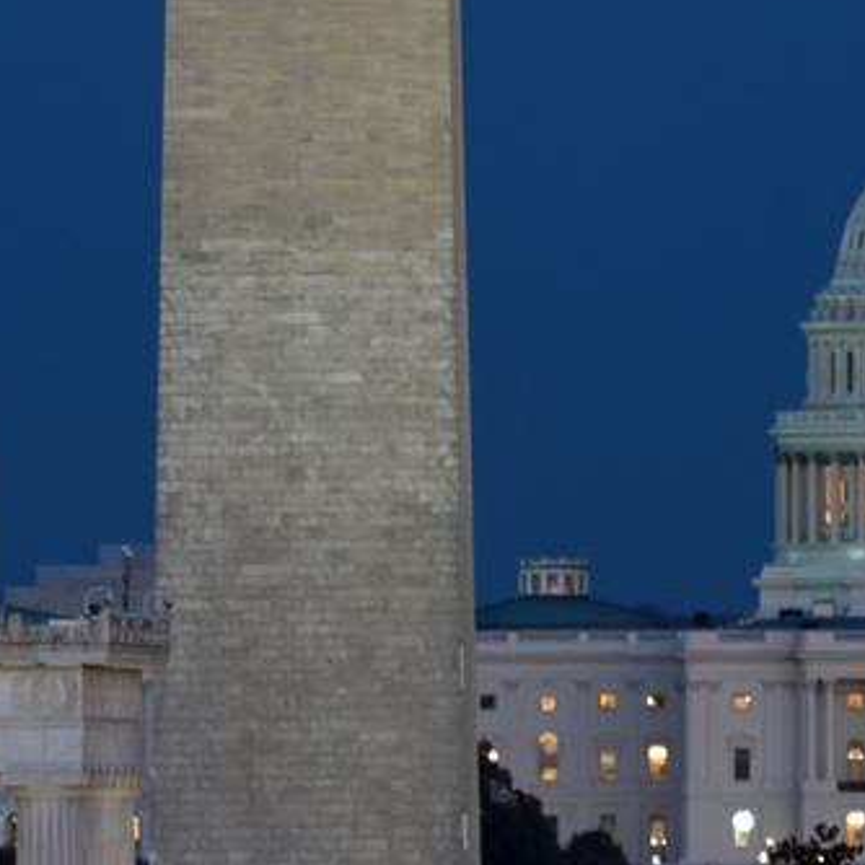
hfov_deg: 0.8
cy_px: 636
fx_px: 59002
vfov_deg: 0.8
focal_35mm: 2087
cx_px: 391
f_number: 16
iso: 64
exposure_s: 6
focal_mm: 800
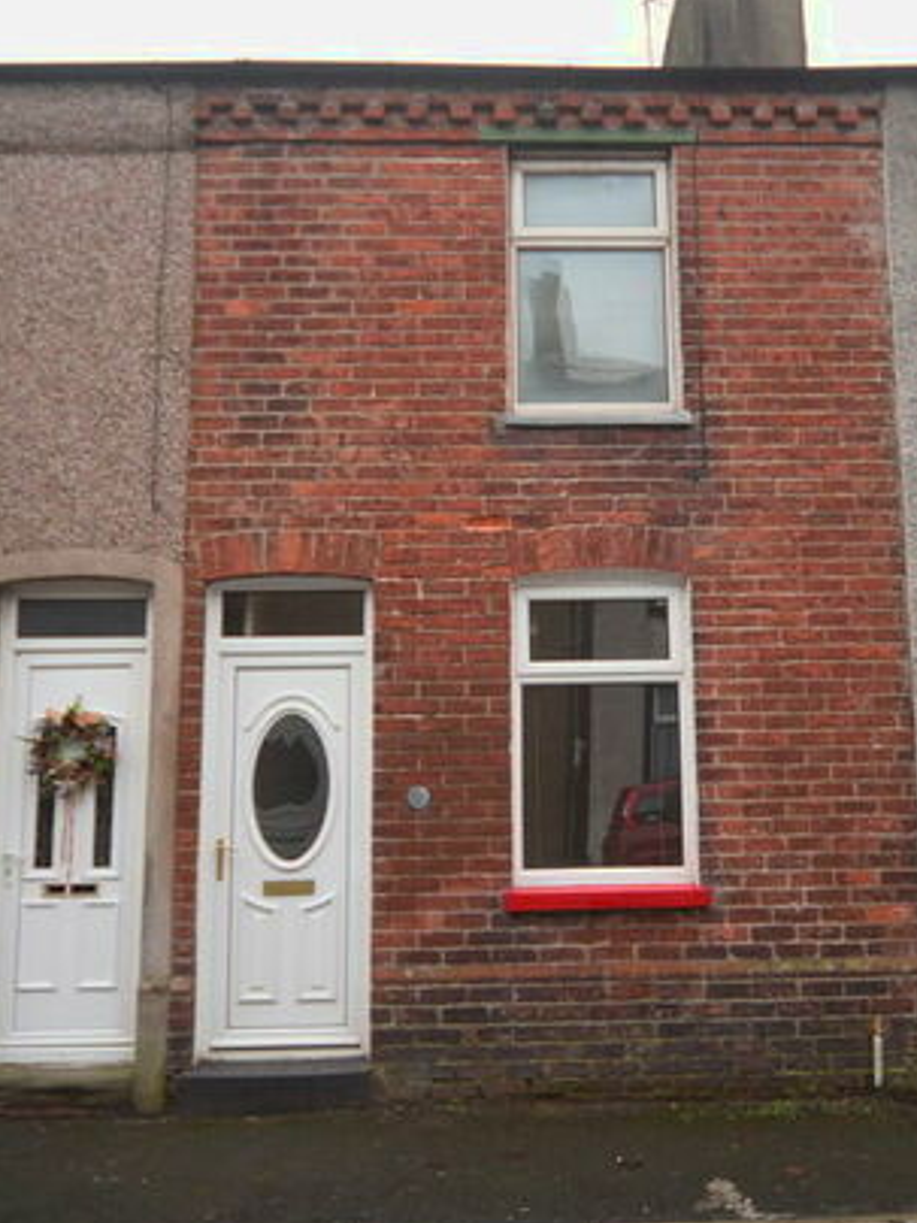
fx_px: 1236
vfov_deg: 52.5
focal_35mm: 35
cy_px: 546
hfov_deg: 40.6
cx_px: 524
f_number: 4.8
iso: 450
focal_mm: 14
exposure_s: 1/60
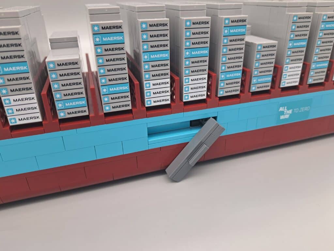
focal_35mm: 24
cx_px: 167
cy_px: 126
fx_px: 232
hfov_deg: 71.6
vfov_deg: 56.8
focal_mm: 5.23
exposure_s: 1/60
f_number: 1.8
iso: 100
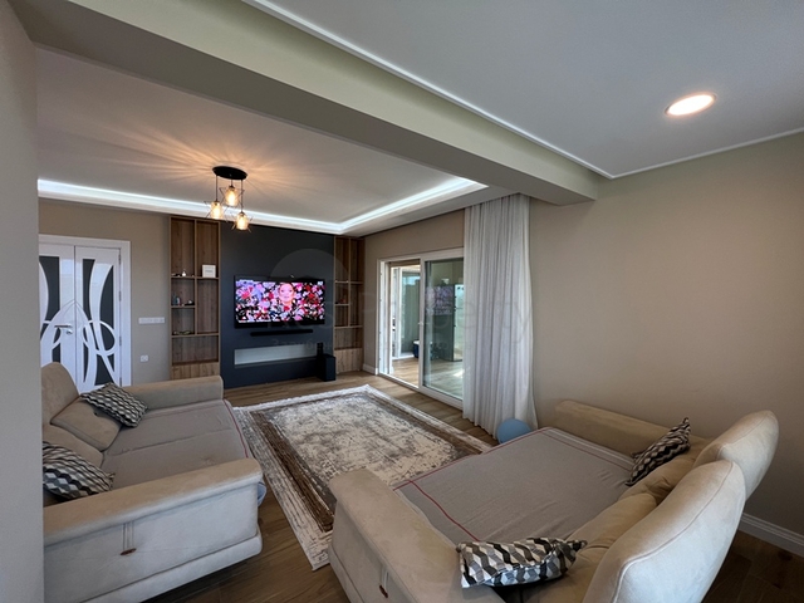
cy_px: 302
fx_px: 302
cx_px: 402
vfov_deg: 89.9
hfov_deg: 106.2
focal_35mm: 13
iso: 64
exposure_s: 1/100
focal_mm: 1.57
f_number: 1.8
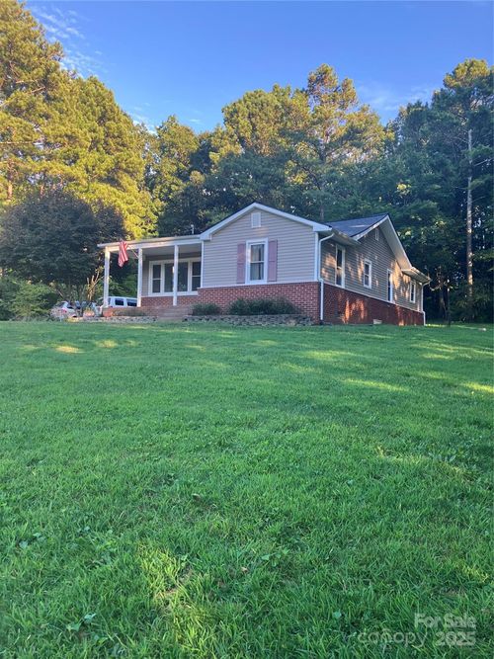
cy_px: 330
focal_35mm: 28
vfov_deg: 63.5
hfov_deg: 49.7
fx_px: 533
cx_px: 247
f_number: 1.8
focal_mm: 3.99
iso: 32
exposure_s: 1/121
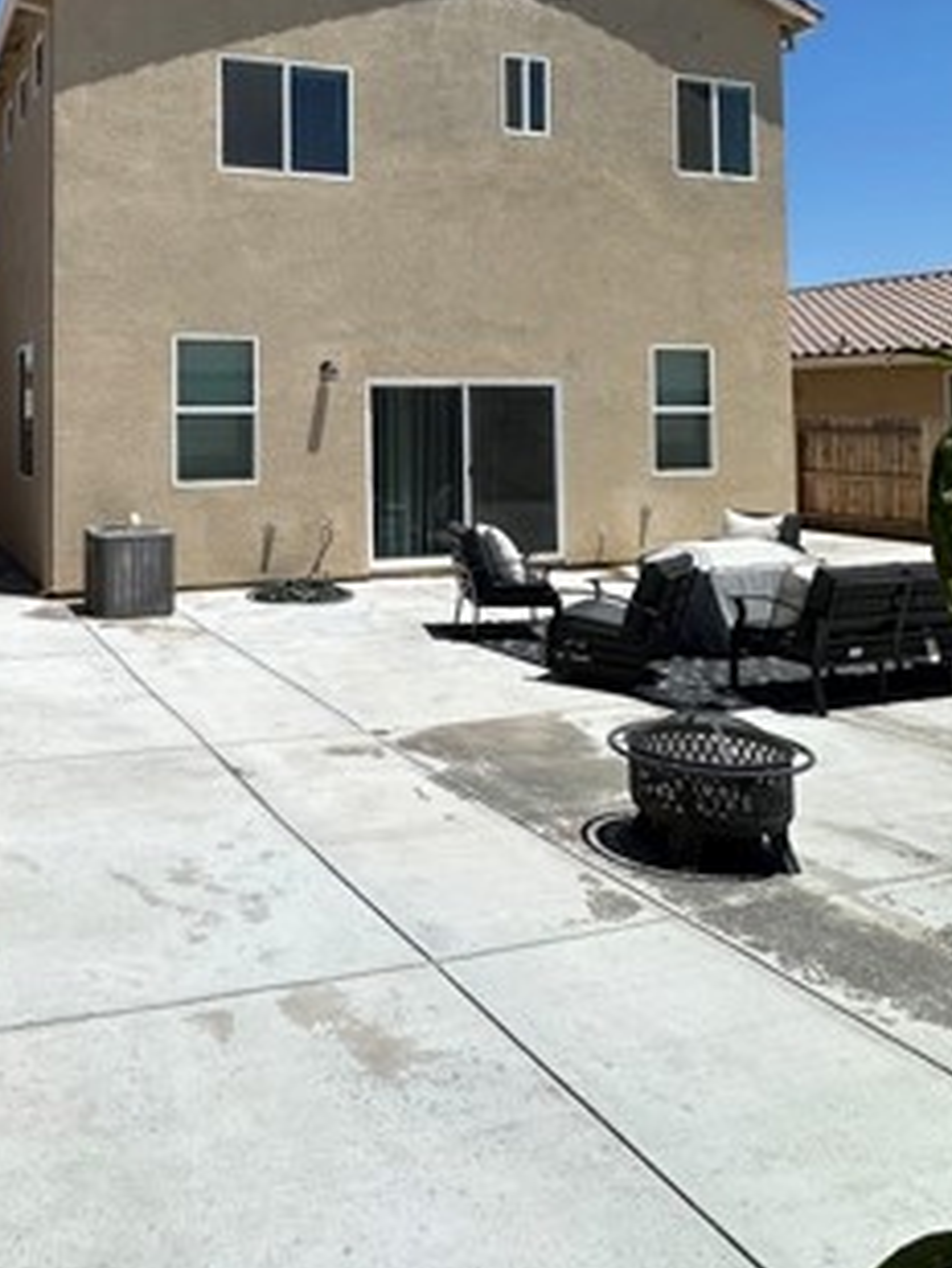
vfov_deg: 59.6
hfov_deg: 46.1
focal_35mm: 29
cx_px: 209
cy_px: 382
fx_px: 1063
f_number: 2.2
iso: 50
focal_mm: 2.22
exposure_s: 1/4464
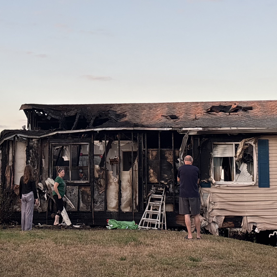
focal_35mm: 81
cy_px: 102
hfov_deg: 21.3
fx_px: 733
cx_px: 92
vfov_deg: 21.3
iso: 32
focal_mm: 5.96
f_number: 1.6
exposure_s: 1/280
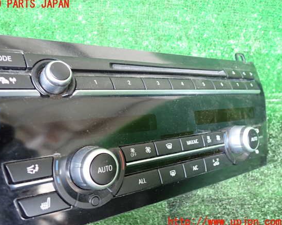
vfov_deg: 45.8
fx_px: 267
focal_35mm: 32
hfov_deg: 55.6
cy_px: 113
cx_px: 130
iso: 400
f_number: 2.3
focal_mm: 5.4
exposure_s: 1/30
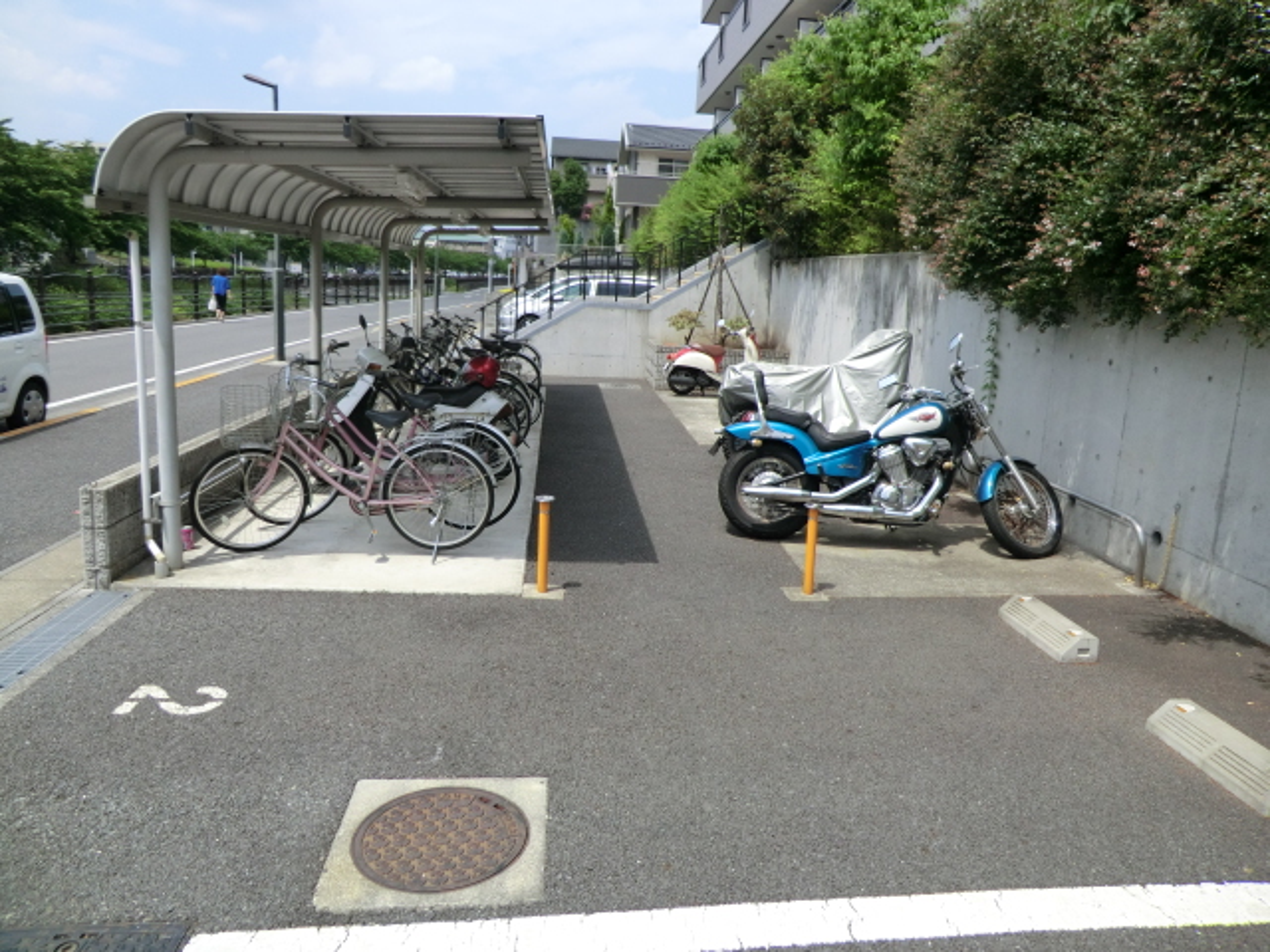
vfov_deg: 56.8
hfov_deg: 71.6
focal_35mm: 24
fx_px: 881
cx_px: 635
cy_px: 476
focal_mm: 4.3
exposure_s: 1/200
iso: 80
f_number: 7.5
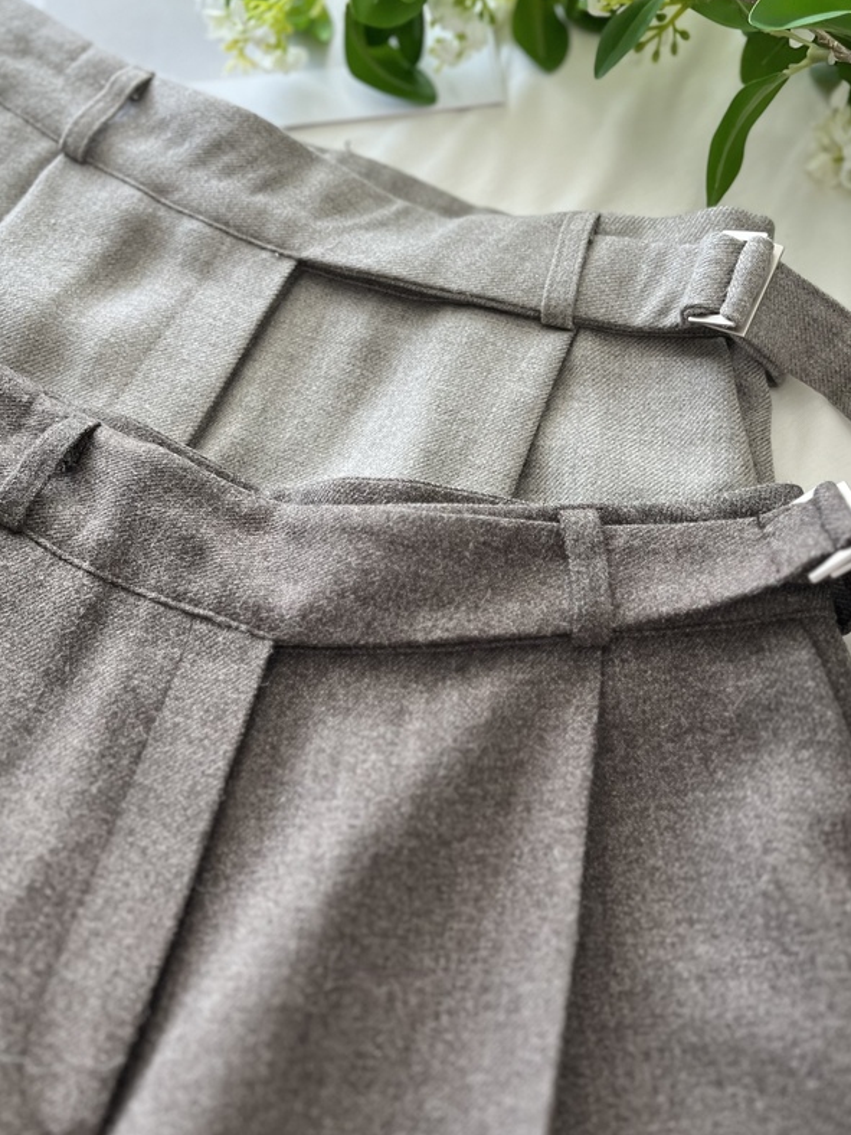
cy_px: 591
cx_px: 459
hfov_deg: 42.9
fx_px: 1082
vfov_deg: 55.3
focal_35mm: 33
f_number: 1.6
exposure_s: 1/85
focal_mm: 5.1
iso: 125
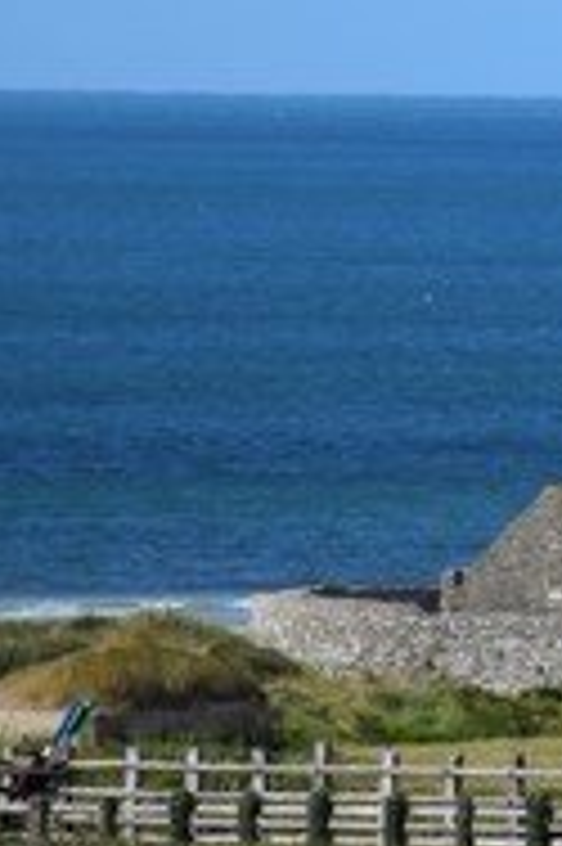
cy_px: 34
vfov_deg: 2.3
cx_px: 1421
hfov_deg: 1.5
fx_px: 20972
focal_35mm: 894
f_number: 8
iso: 200
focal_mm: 140
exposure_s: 1/1000
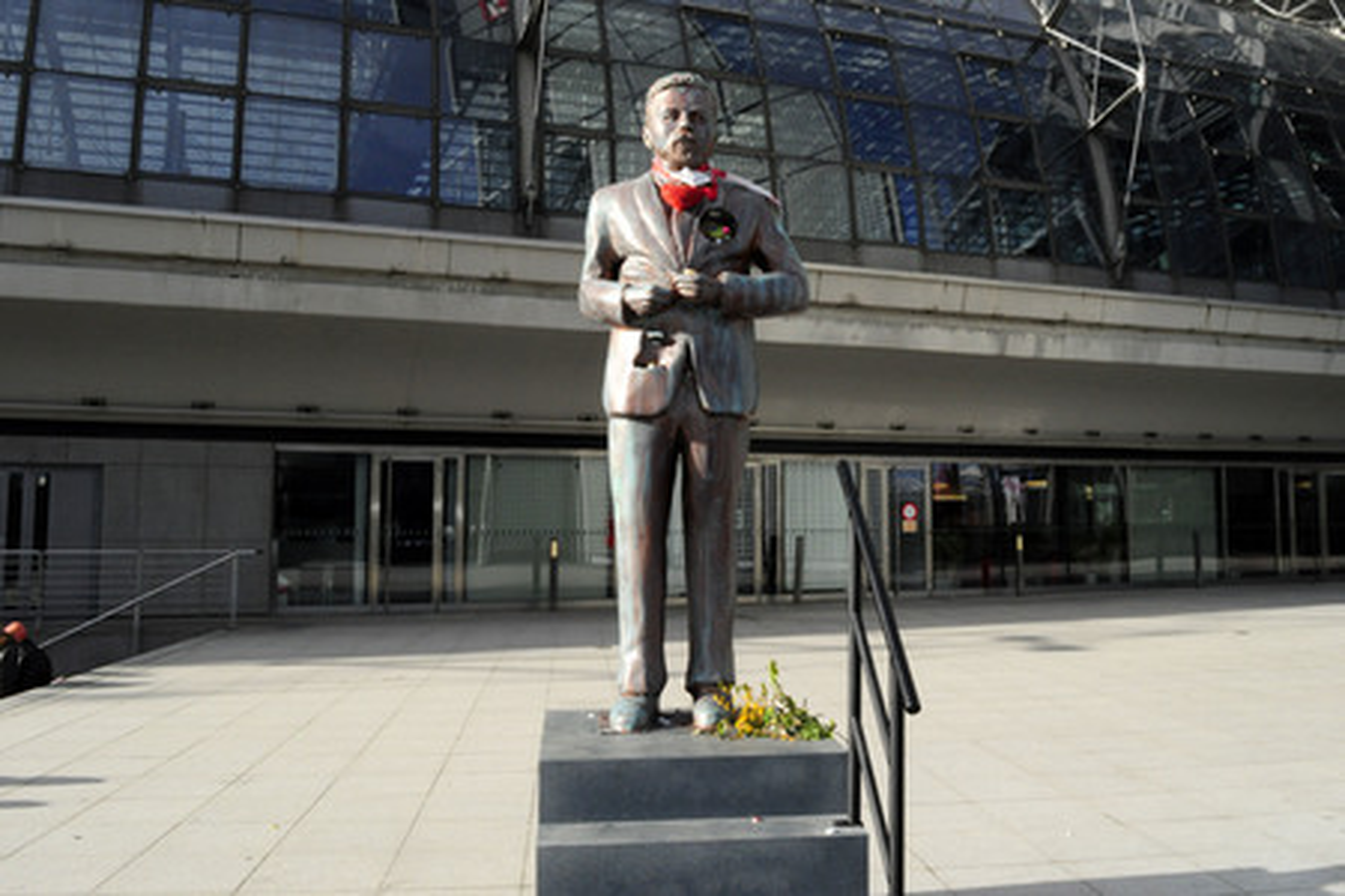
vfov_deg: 43.6
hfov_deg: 61.9
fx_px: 1121
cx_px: 672
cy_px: 448
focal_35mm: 30
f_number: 20
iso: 1000
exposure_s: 1/200
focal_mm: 20
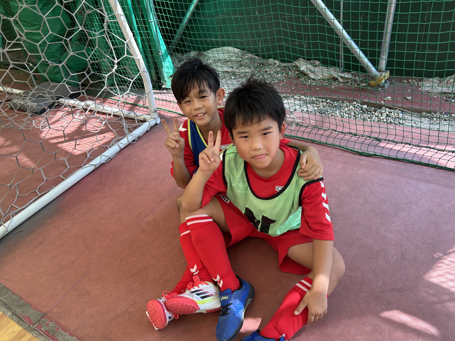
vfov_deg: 53.1
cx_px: 228
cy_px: 170
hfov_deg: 67.3
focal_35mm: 26
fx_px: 342
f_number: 1.5
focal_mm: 5.7
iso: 40
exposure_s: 1/214
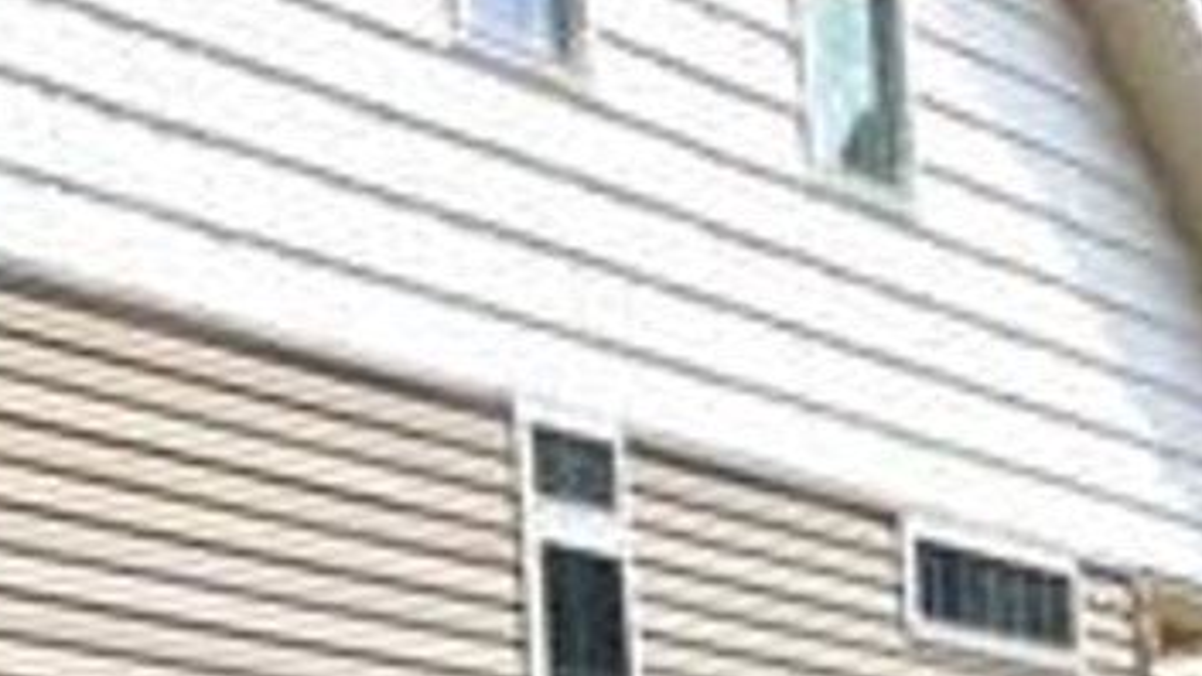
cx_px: -1617
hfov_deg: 12.5
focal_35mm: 137
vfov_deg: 8.8
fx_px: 4366
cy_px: 483
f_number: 8
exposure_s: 1/250
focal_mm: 18
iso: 100
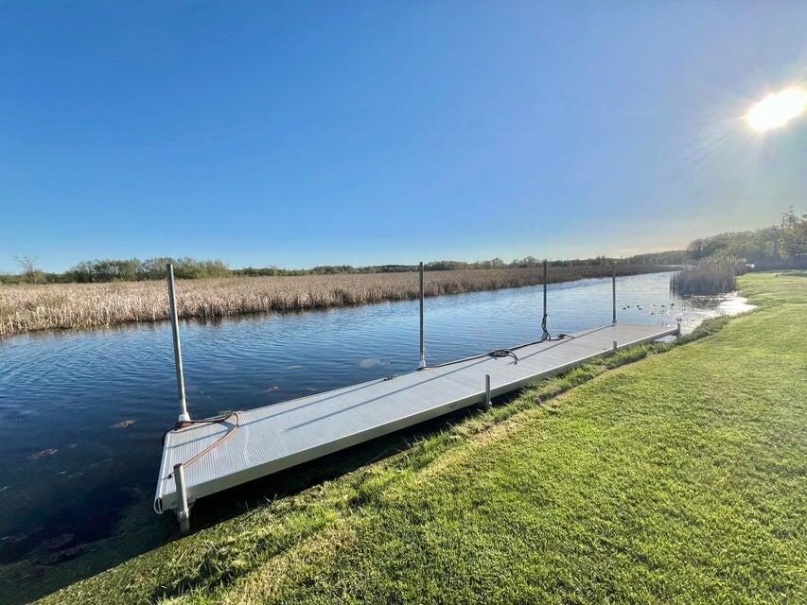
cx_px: 404
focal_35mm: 13
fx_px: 303
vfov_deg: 89.9
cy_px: 302
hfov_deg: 106.2
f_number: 1.8
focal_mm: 1.57
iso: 32
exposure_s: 1/1980
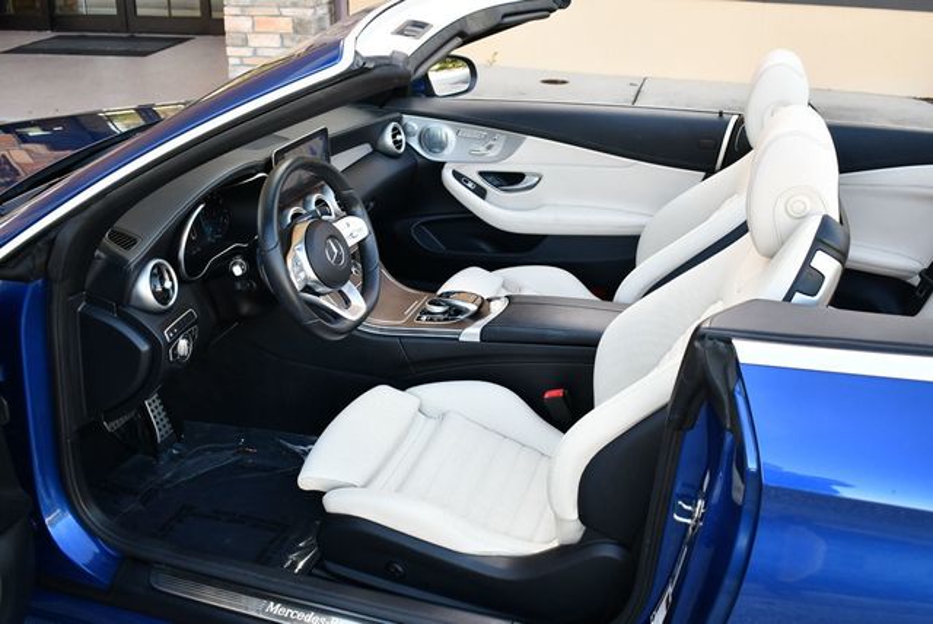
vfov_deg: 36.9
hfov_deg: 53.1
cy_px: 312
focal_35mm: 36
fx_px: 934
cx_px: 466
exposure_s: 1/250
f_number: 3.5
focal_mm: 18
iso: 400
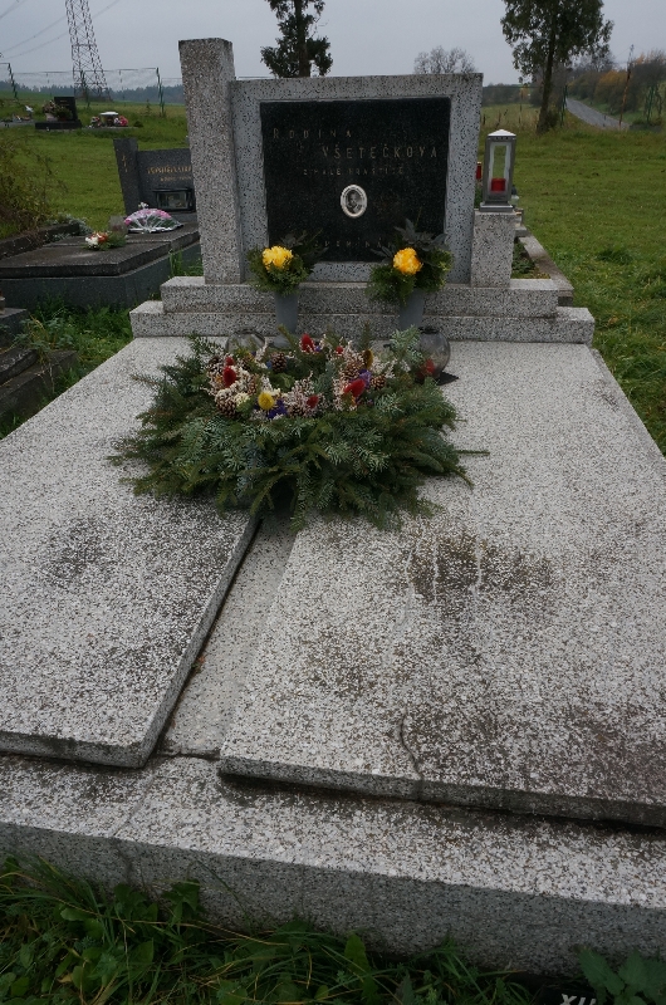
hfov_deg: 52.9
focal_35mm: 24
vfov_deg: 73.8
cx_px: 333
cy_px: 502
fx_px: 669
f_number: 20
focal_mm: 16
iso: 400
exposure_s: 1/60
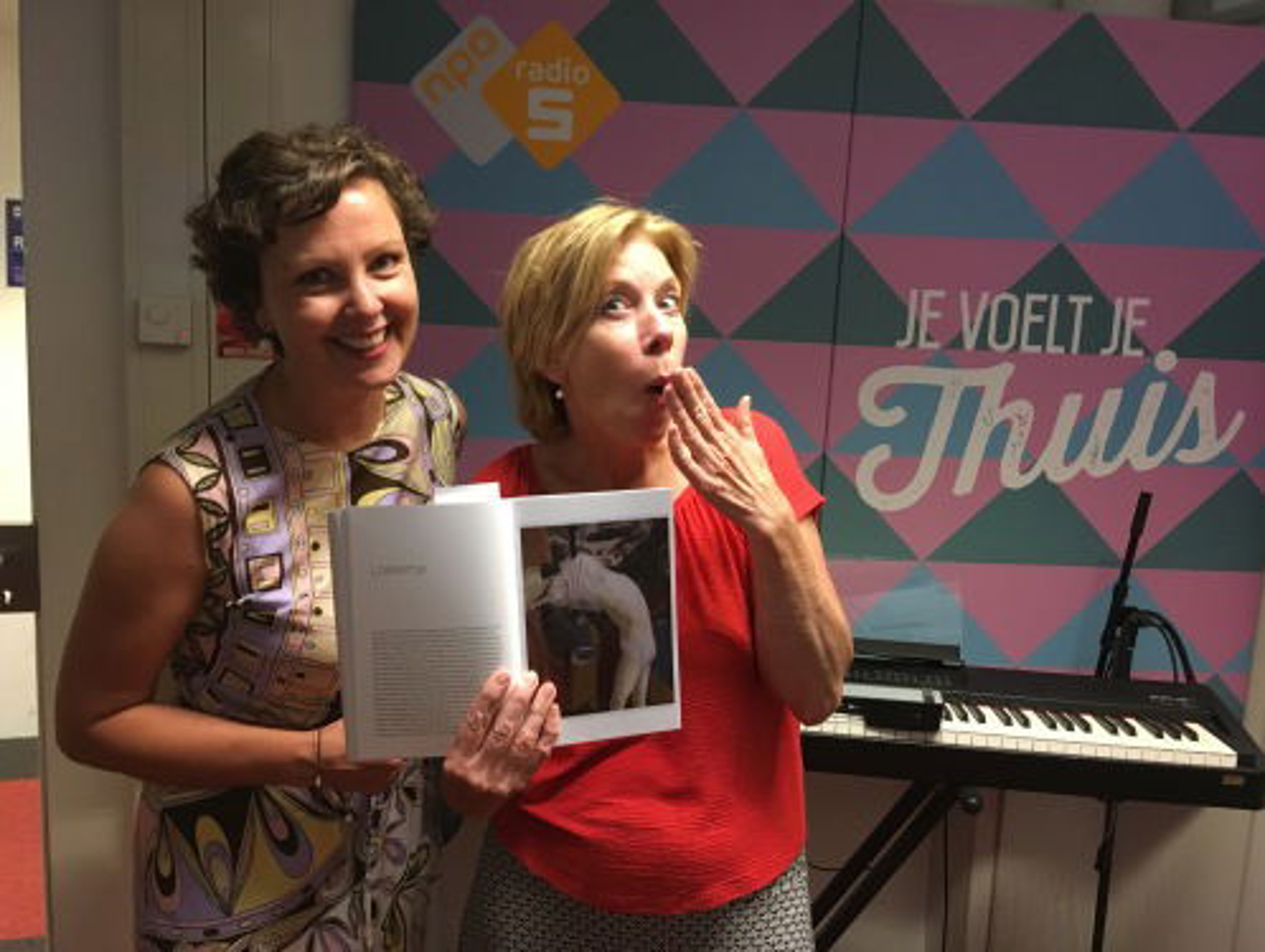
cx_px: 632
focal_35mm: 29
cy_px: 476
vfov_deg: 48.3
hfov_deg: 61.6
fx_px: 1061
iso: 200
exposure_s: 1/25
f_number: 2.2
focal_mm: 4.15
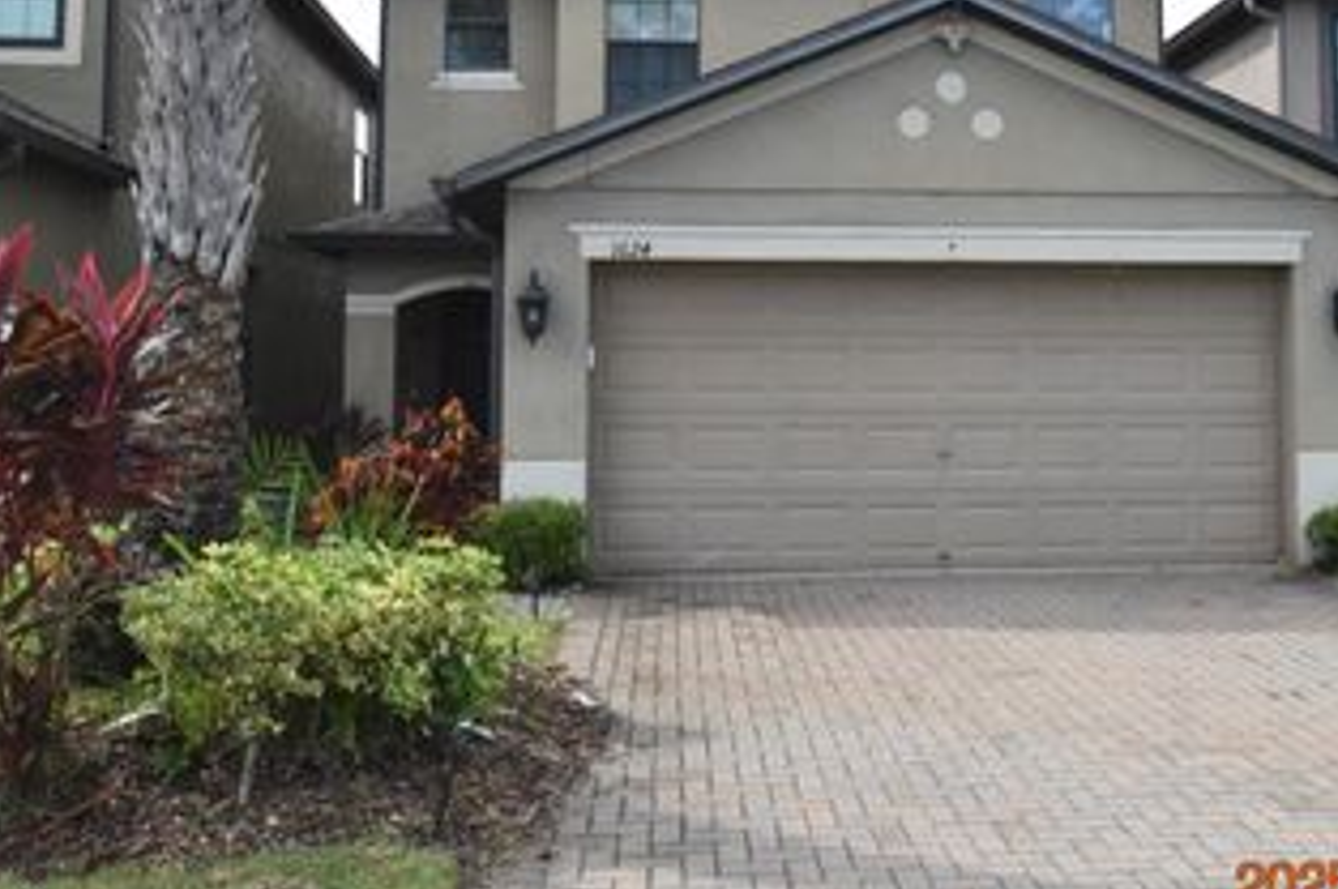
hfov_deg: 47.2
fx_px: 1515
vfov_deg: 32.4
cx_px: 842
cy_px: 280
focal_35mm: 41
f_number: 4.2
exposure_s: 1/4000
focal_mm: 17
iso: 800
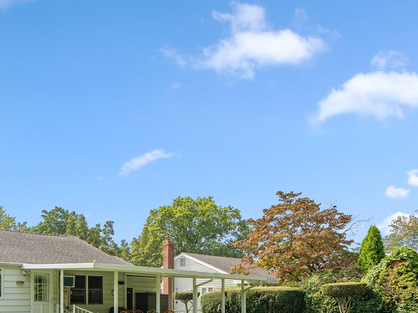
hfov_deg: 49.1
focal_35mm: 35
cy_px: 292
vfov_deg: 37.5
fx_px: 423
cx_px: 74
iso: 125
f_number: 6.3
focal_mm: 16
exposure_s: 1/200
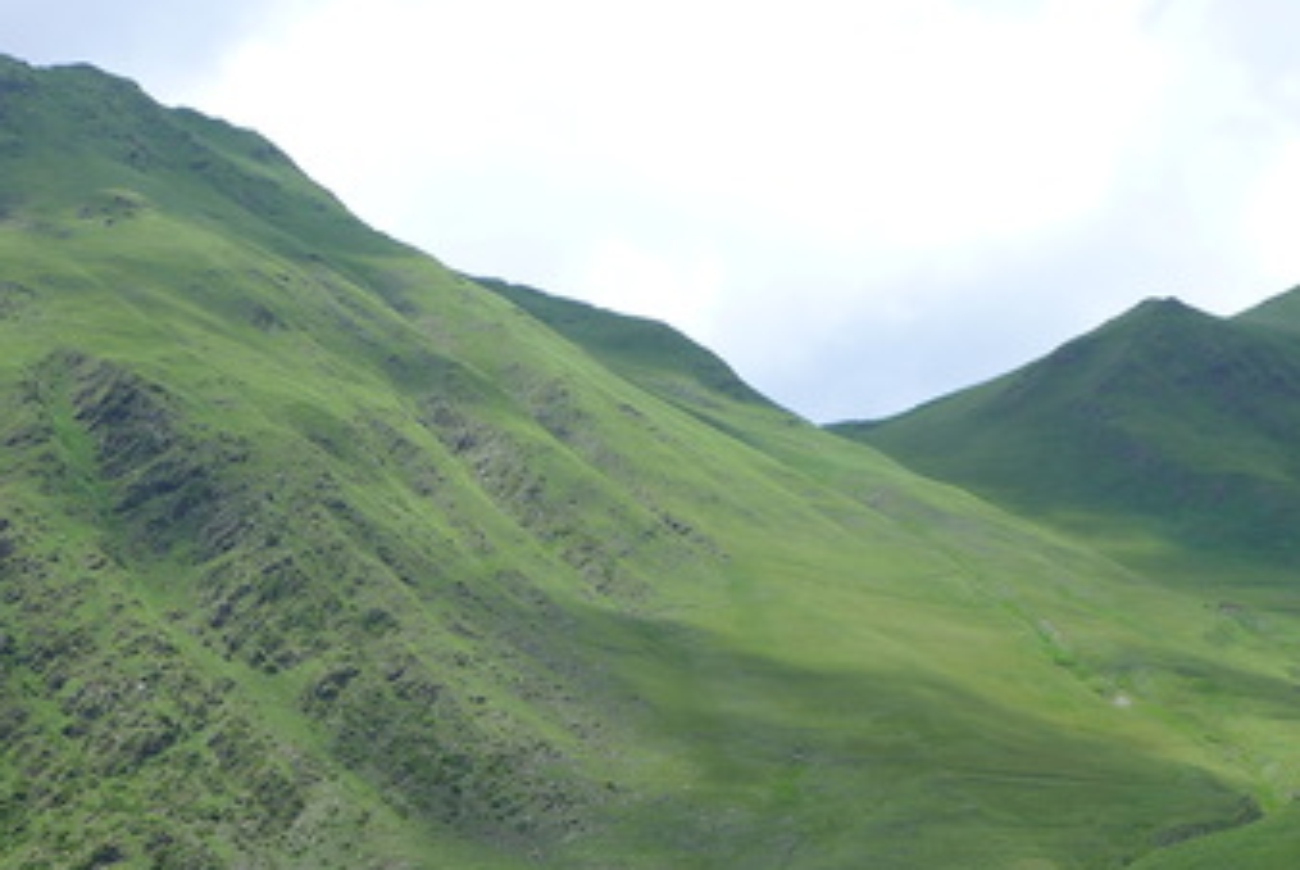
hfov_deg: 23.8
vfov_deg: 15.9
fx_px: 3072
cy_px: 762
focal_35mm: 85
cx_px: 821
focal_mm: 7.9
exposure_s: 1/1300
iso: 80
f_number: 2.8
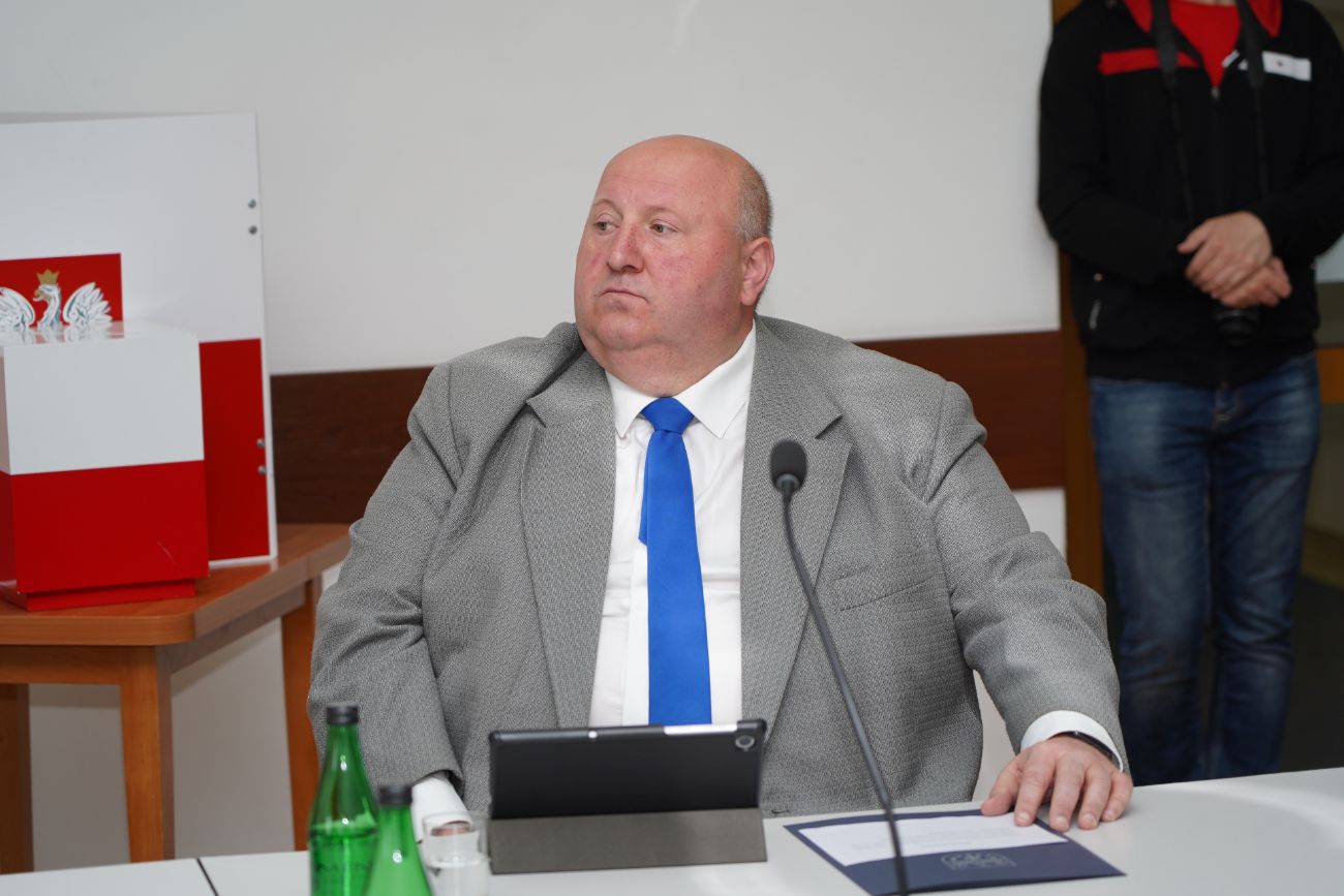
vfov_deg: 13.0
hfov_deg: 19.5
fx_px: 3920
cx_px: 672
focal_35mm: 105
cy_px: 448
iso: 200
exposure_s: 1/100
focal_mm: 105
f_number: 4
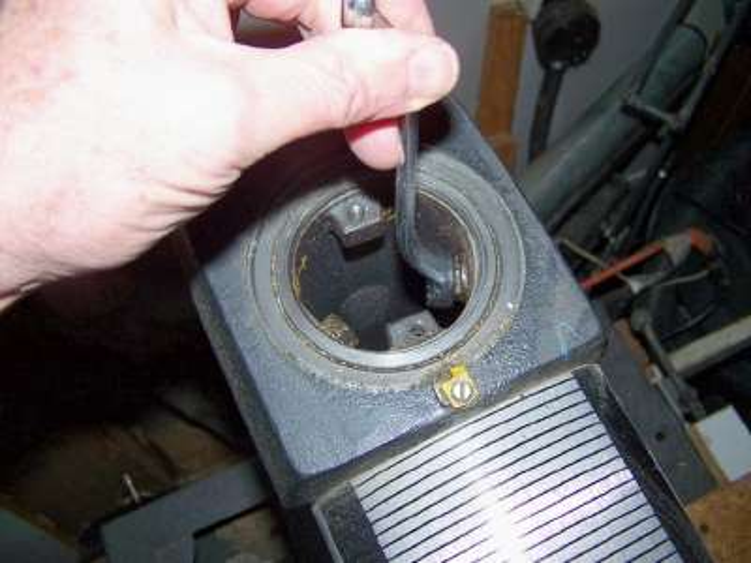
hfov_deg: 49.0
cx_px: 376
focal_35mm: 38
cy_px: 282
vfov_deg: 37.7
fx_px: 824
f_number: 2.8
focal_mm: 6.3
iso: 80
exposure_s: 1/60
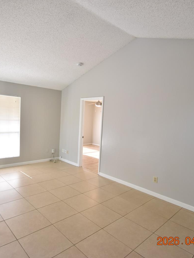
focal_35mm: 22
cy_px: 130
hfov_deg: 60.9
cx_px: 84
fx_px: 164
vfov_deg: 76.4
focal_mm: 10
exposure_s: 1/125
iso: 800
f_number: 3.5
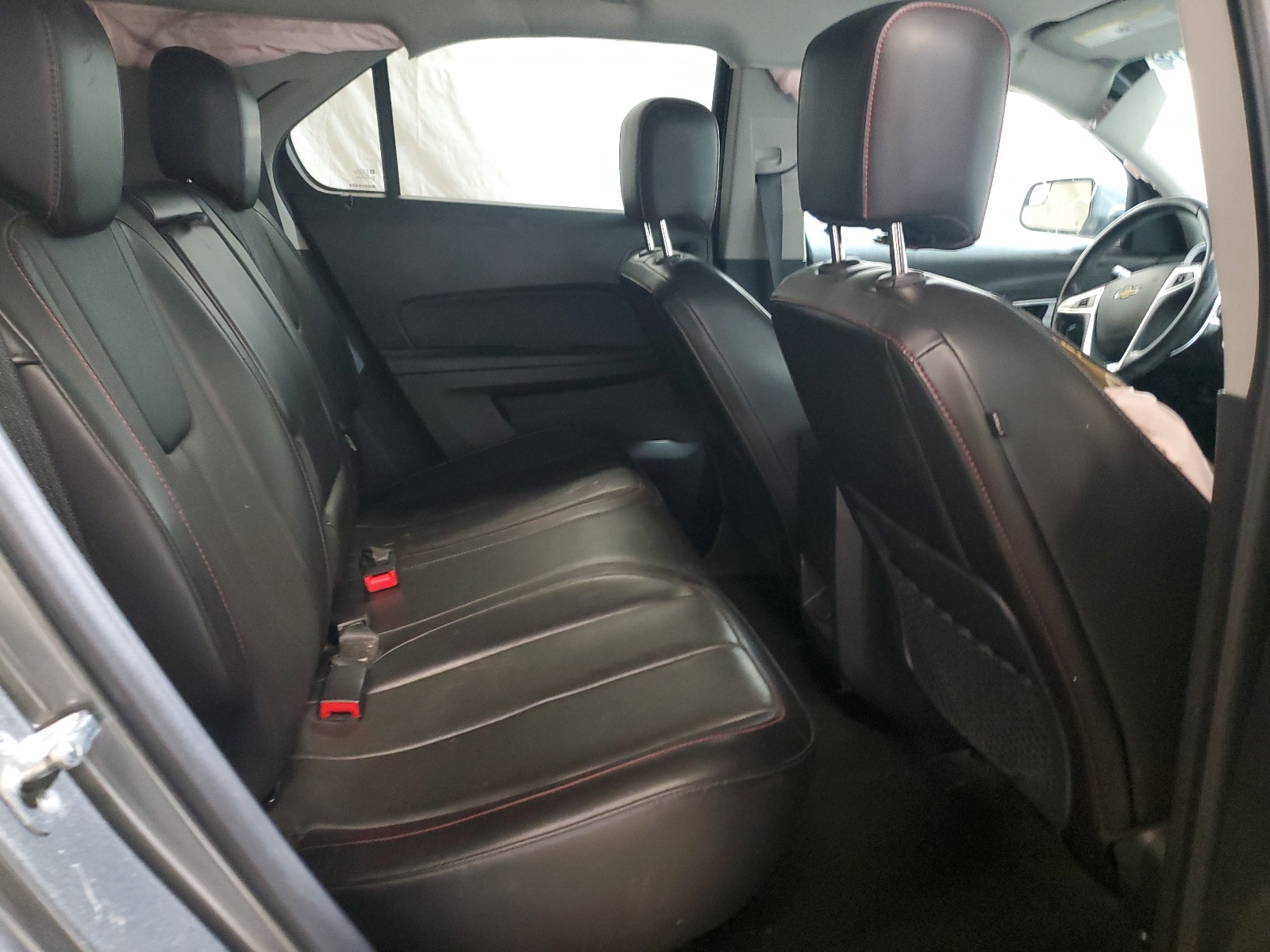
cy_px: 476
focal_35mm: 26
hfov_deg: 67.3
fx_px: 954
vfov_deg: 53.1
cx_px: 635
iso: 330
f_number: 1.5
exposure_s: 1/15
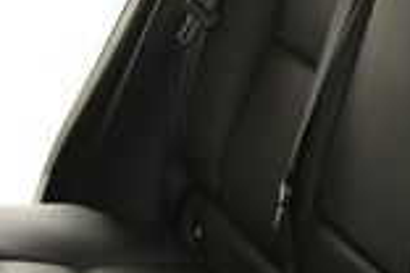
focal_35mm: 123
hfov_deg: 16.1
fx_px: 1401
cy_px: 213
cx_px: 481
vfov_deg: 11.1
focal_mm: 20
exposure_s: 1/160
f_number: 4
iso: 100
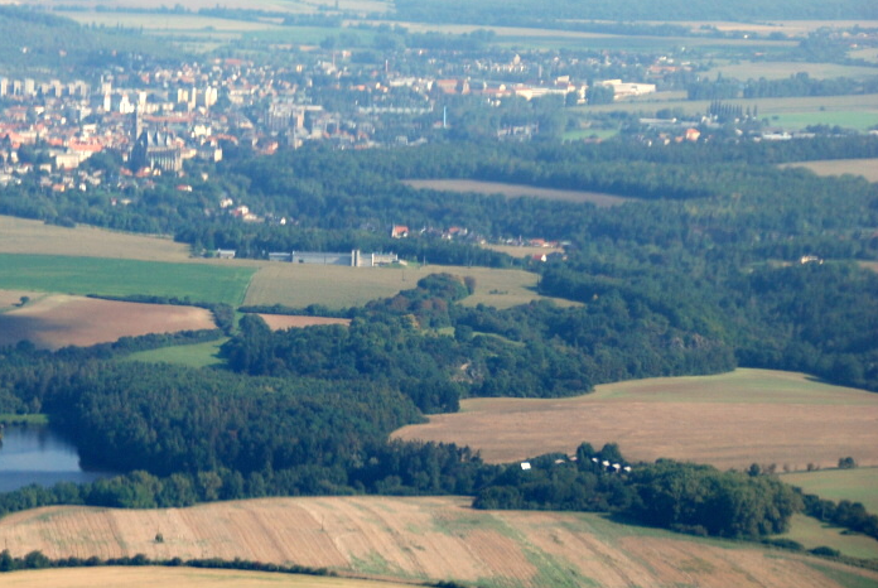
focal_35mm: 194
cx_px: 127
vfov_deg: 7.1
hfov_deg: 10.6
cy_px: 177
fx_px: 4734
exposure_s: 1/1000
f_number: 6.3
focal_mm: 75
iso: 250
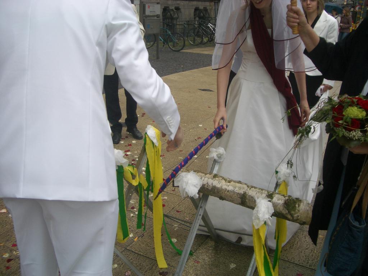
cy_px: 138
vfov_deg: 40.7
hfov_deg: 52.6
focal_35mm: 35
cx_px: 184
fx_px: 372
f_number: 2.6
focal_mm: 5.8
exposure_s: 1/160
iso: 50
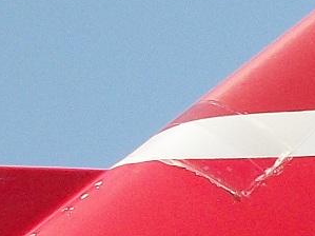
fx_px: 2129
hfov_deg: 7.8
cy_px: 269
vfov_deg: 6.3
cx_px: 765
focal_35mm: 234
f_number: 3.1
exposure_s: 1/800
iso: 80
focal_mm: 6.3
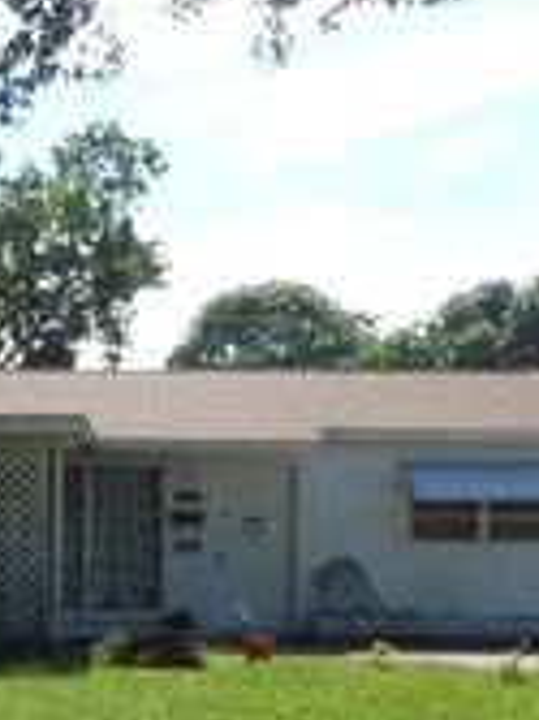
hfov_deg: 17.4
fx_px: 1746
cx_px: 112
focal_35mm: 84
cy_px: 670
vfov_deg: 22.6
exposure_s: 1/640
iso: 80
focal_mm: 5
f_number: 3.7
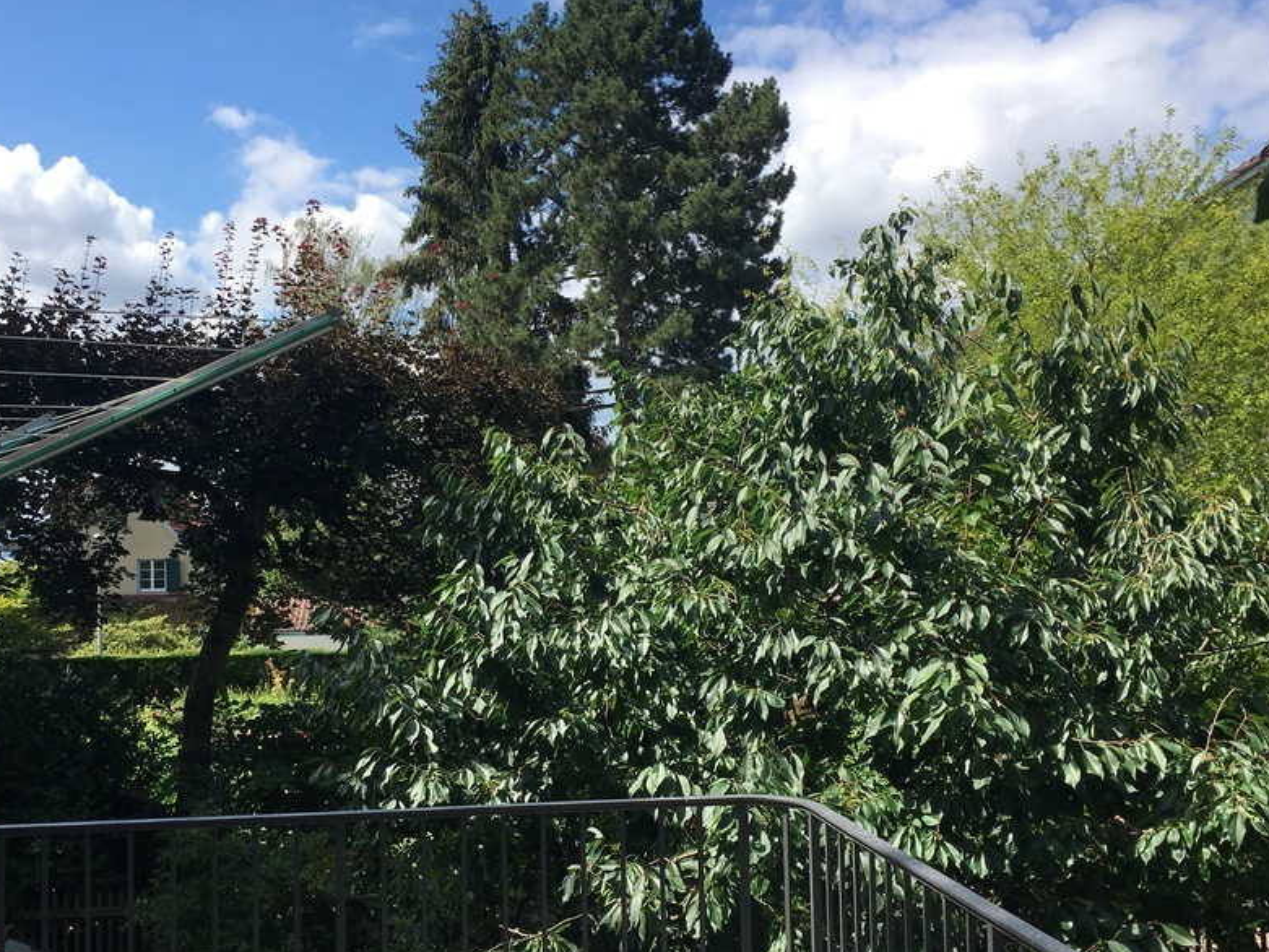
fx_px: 1393
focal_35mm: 38
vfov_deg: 37.7
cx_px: 525
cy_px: 543
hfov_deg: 48.7
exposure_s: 1/1131
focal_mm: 4.15
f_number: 2.2
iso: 25
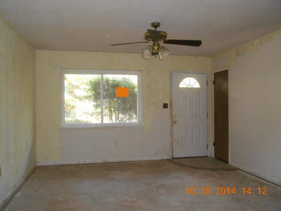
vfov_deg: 45.4
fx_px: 252
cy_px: 106
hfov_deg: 58.4
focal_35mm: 31
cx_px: 140
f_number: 3.6
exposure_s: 1/25
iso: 400
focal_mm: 5.5
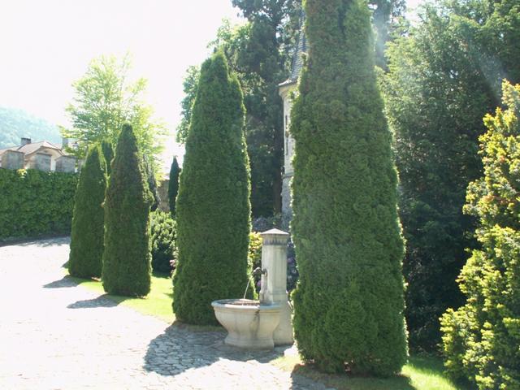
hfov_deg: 52.6
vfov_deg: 40.7
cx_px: 260
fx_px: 526
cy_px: 195
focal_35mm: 35
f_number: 3.5
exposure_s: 1/60
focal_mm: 5.86
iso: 50
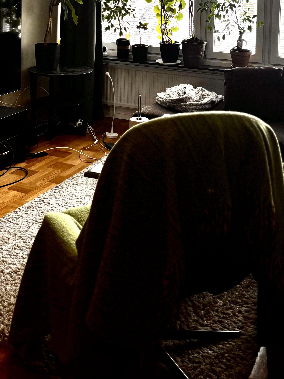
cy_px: 6
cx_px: 132
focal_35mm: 52
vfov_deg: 33.8
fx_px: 569
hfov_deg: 28.0
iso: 50
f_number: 1.6
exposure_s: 1/313
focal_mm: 5.96
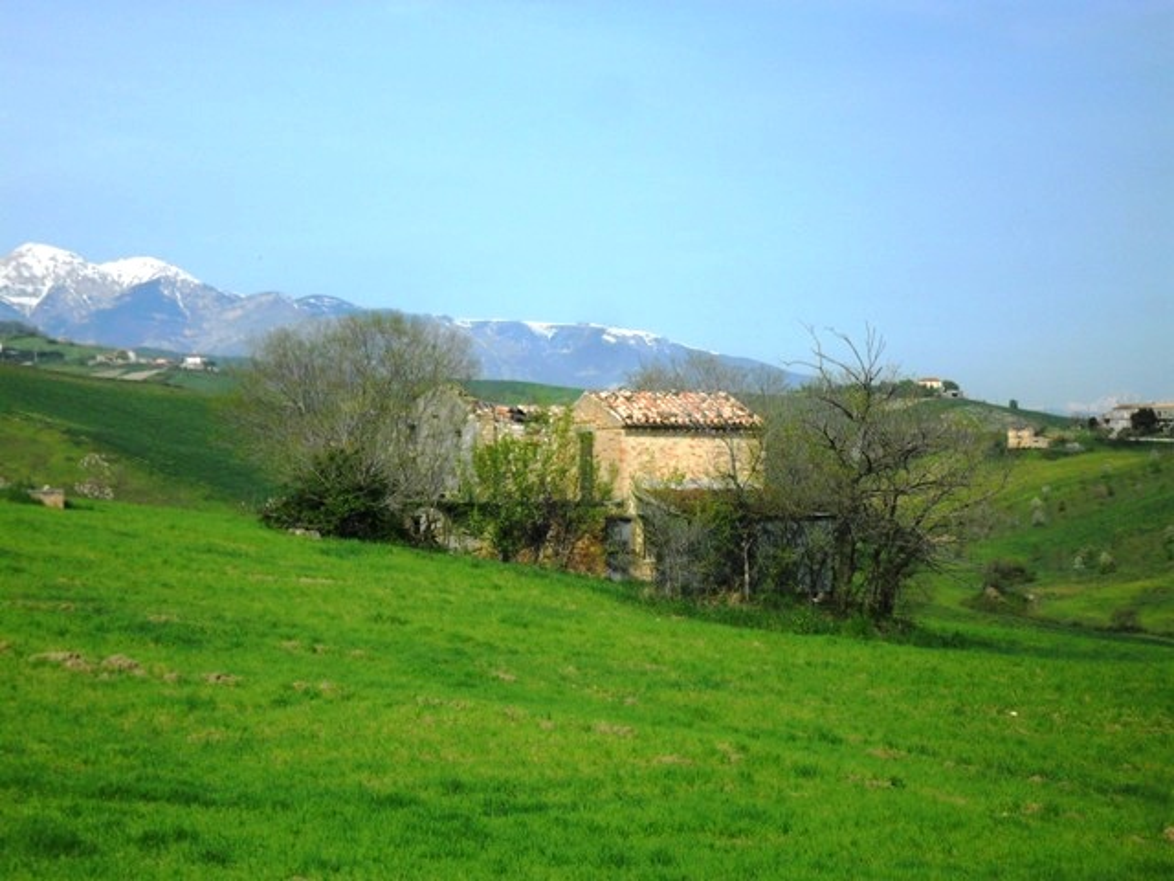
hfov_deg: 22.8
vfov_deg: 17.2
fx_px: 2917
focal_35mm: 86
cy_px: 440
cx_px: 587
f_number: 4.3
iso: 100
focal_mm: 15.4
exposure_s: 1/1500
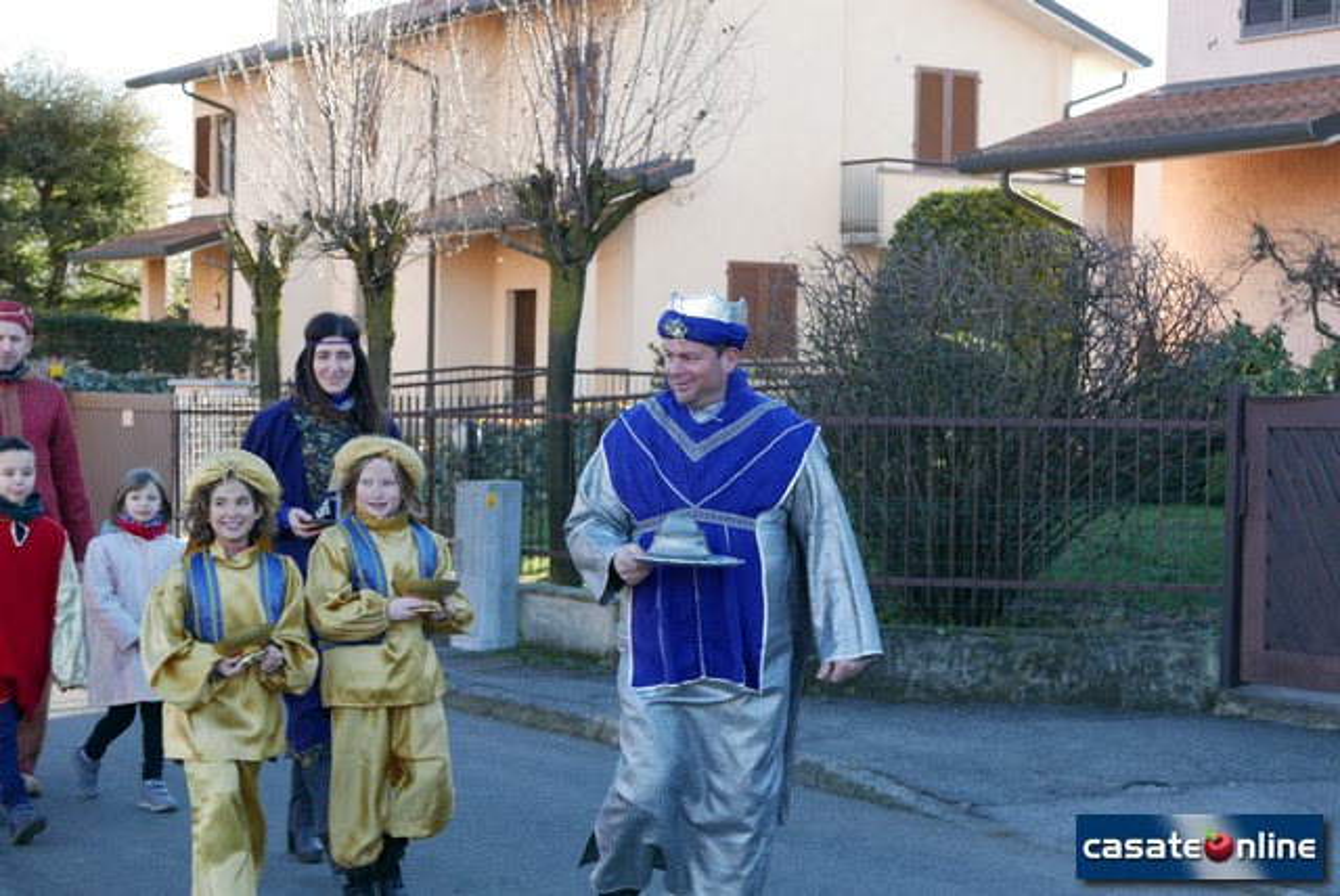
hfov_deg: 27.0
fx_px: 2794
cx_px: 670
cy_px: 448
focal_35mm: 75
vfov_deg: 18.2
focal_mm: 34
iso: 200
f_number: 4.5
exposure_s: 1/125
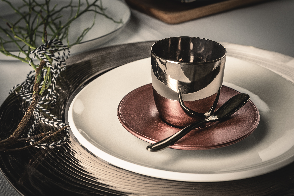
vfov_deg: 23.8
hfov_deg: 35.0
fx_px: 466
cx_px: 147
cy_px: 98
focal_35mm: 57
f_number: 8
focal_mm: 38
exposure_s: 1/10
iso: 160
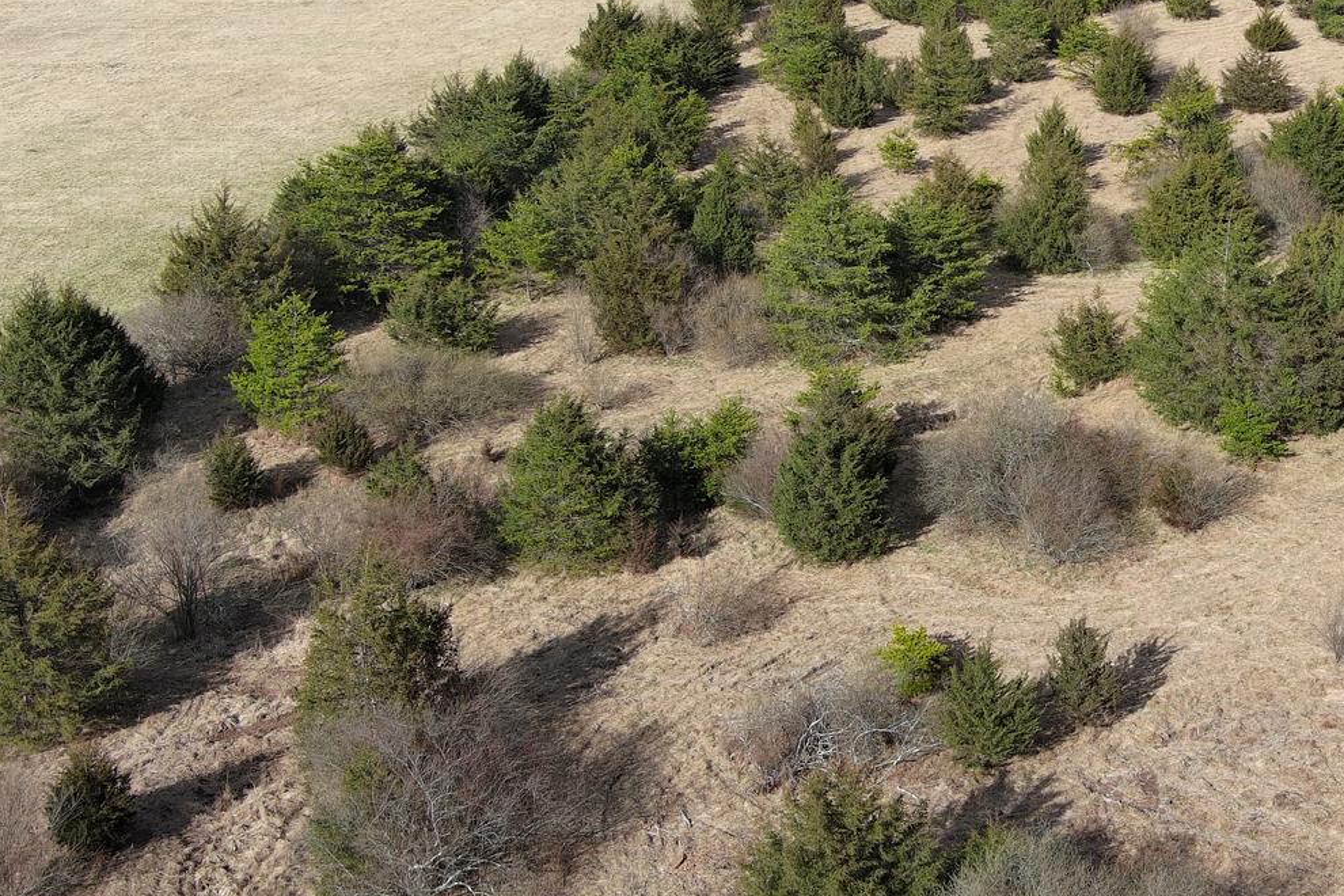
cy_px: 291
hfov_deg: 32.8
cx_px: 996
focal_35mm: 60
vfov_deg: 22.5
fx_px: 2240
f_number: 2.8
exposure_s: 1/945
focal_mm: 10.57
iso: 100
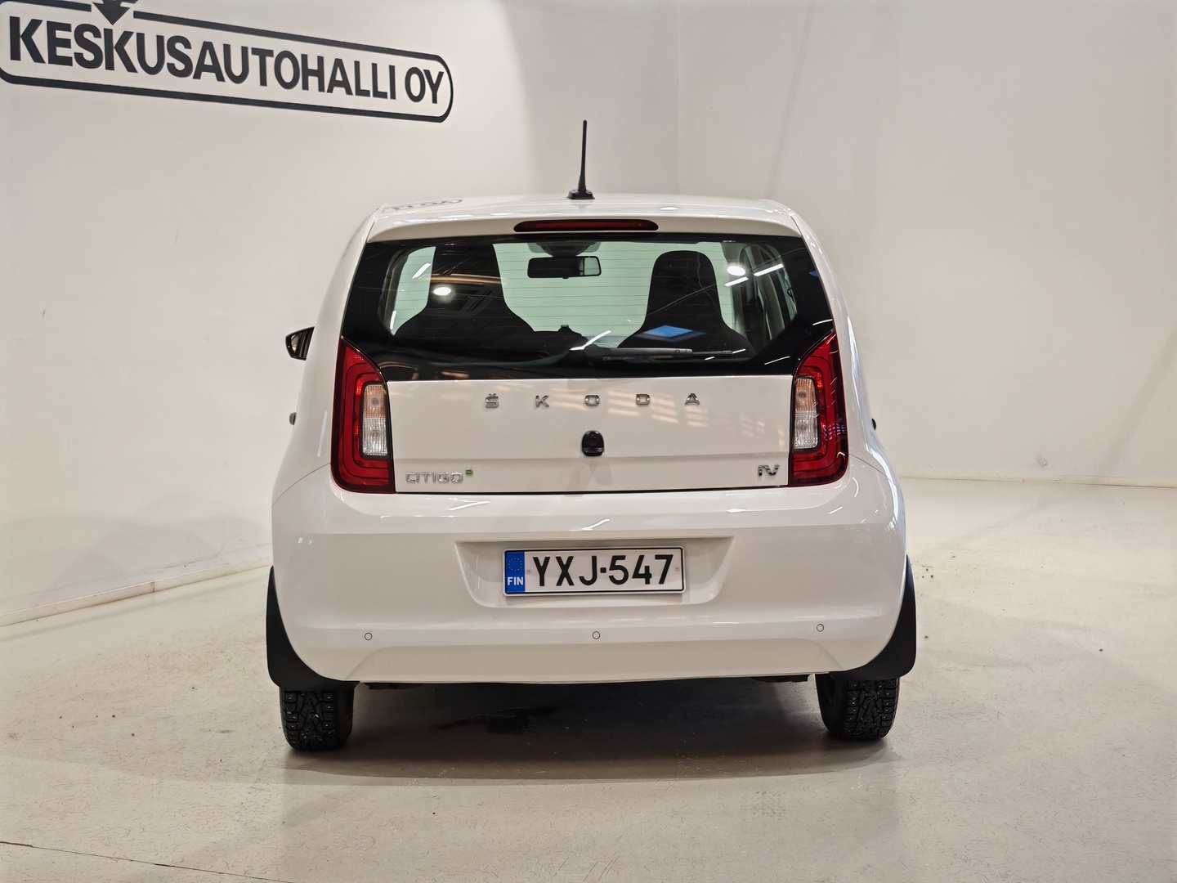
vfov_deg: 22.9
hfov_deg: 30.3
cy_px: 442
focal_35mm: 64
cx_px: 588
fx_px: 2176
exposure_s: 1/100
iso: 100
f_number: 1.6
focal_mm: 5.4
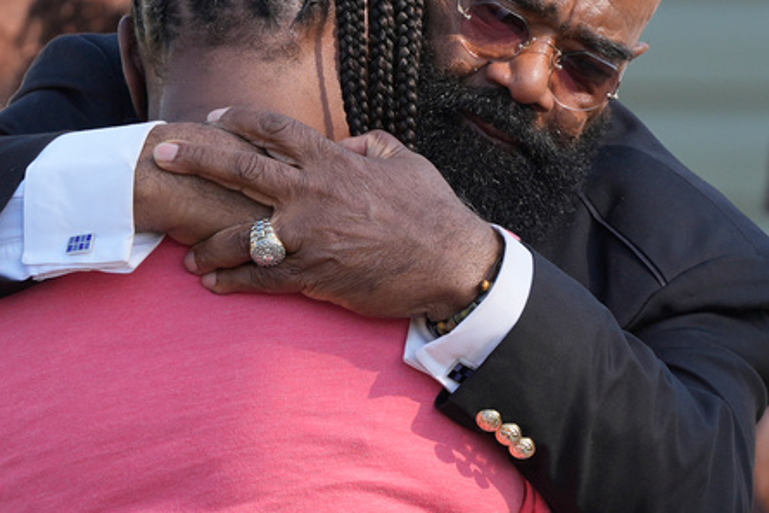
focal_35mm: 1380
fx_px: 29486
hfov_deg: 1.5
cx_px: 499
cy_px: 95
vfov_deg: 1.0
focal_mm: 400
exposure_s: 1/250
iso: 250
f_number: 6.3
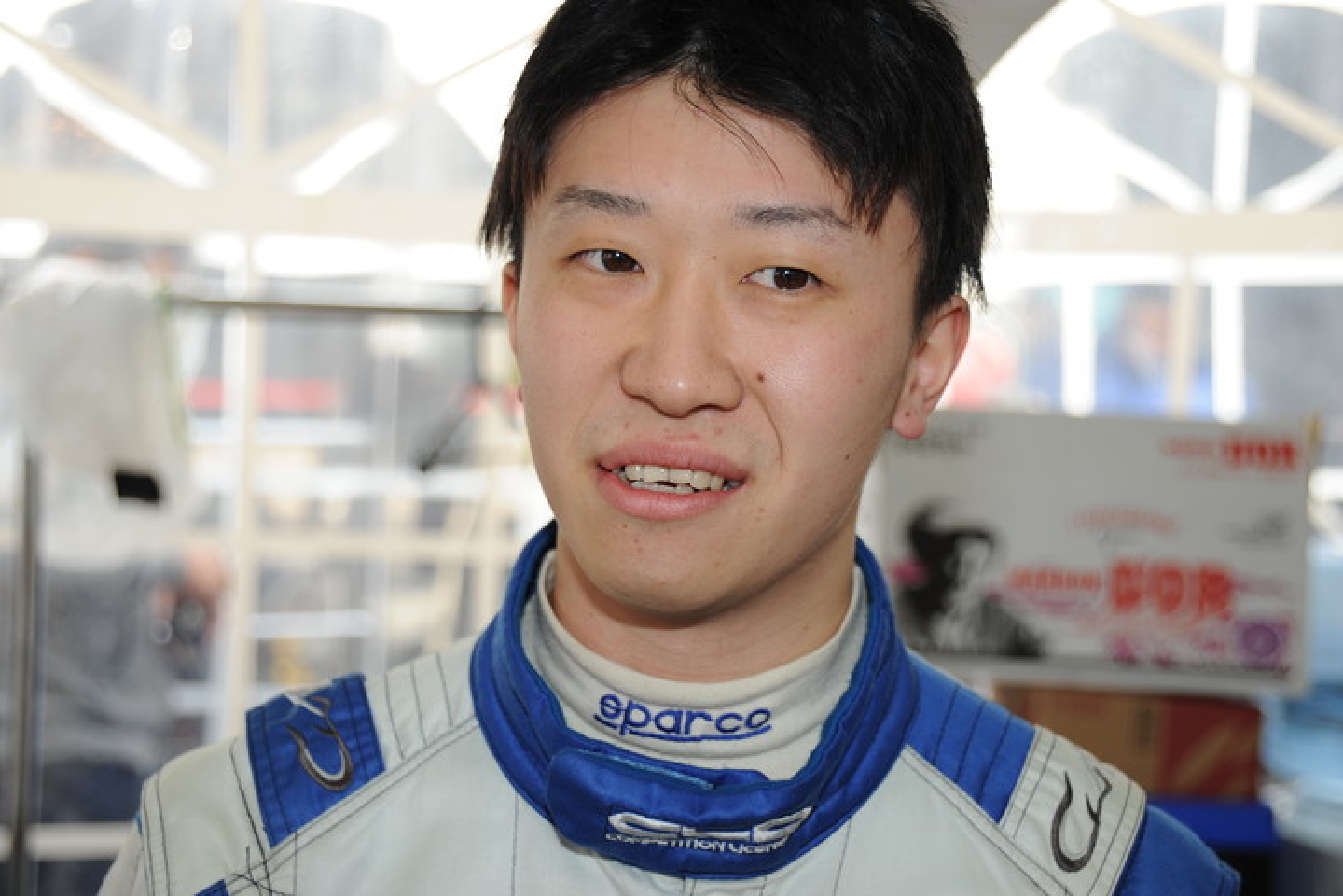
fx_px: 2611
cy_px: 448
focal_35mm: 70
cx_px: 672
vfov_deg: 19.5
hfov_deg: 28.8
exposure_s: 1/250
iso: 400
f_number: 5.6
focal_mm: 70
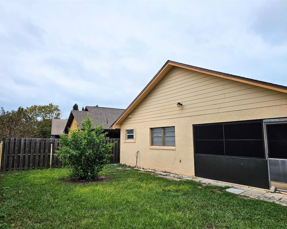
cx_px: 137
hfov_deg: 70.3
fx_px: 204
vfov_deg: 58.8
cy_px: 115
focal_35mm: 24
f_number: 1.7
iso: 16
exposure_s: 1/514
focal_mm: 6.3
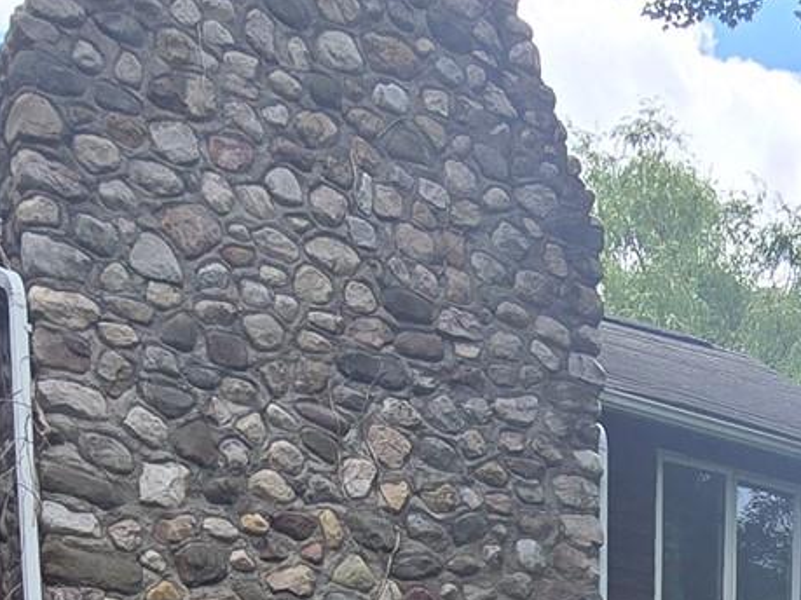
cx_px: 804
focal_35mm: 58
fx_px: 1342
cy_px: 1139
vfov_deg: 18.4
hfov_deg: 30.8
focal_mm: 2.2
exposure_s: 1/904
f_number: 2.2
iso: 50
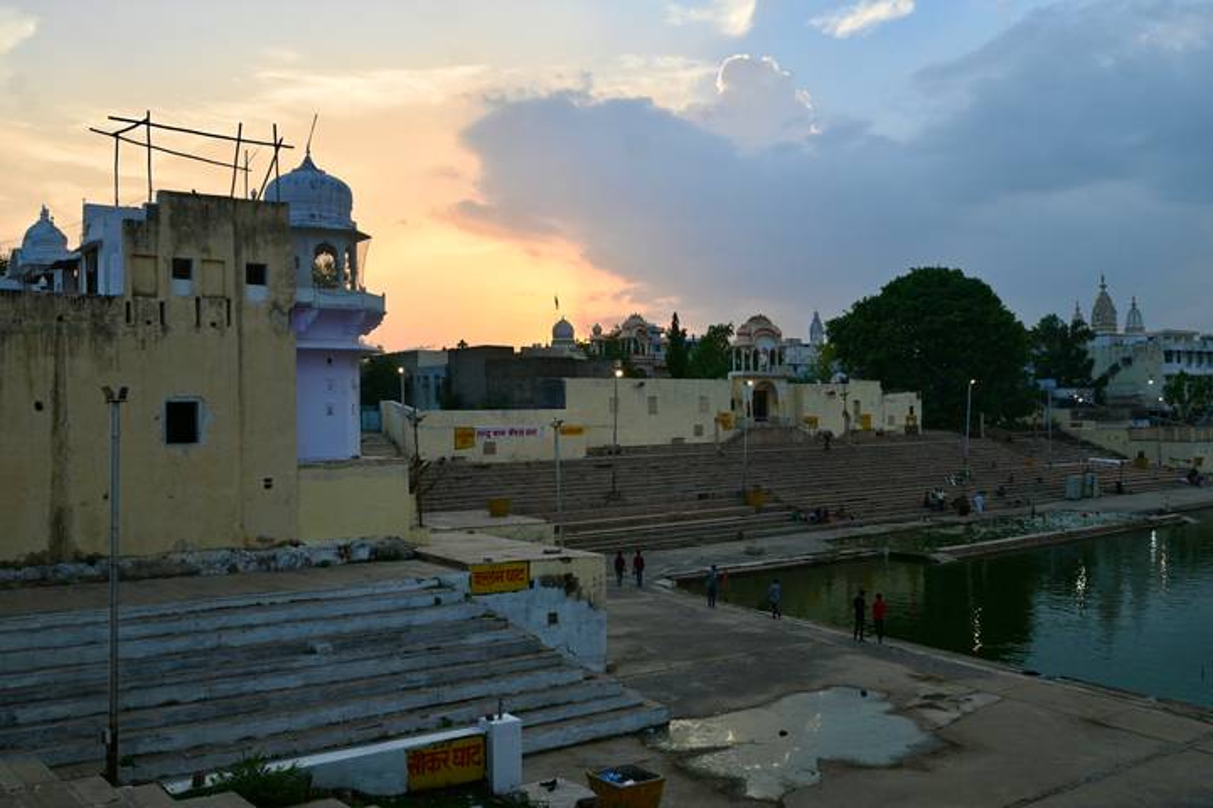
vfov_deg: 40.0
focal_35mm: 33
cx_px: 606
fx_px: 1112
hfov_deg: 57.2
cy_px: 404
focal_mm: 22
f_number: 5.6
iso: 200
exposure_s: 1/250
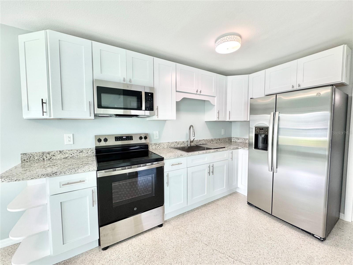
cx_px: 176
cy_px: 132
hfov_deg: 102.1
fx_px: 143
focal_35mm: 14
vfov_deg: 85.7
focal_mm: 2.22
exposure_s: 1/120
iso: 160
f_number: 2.2
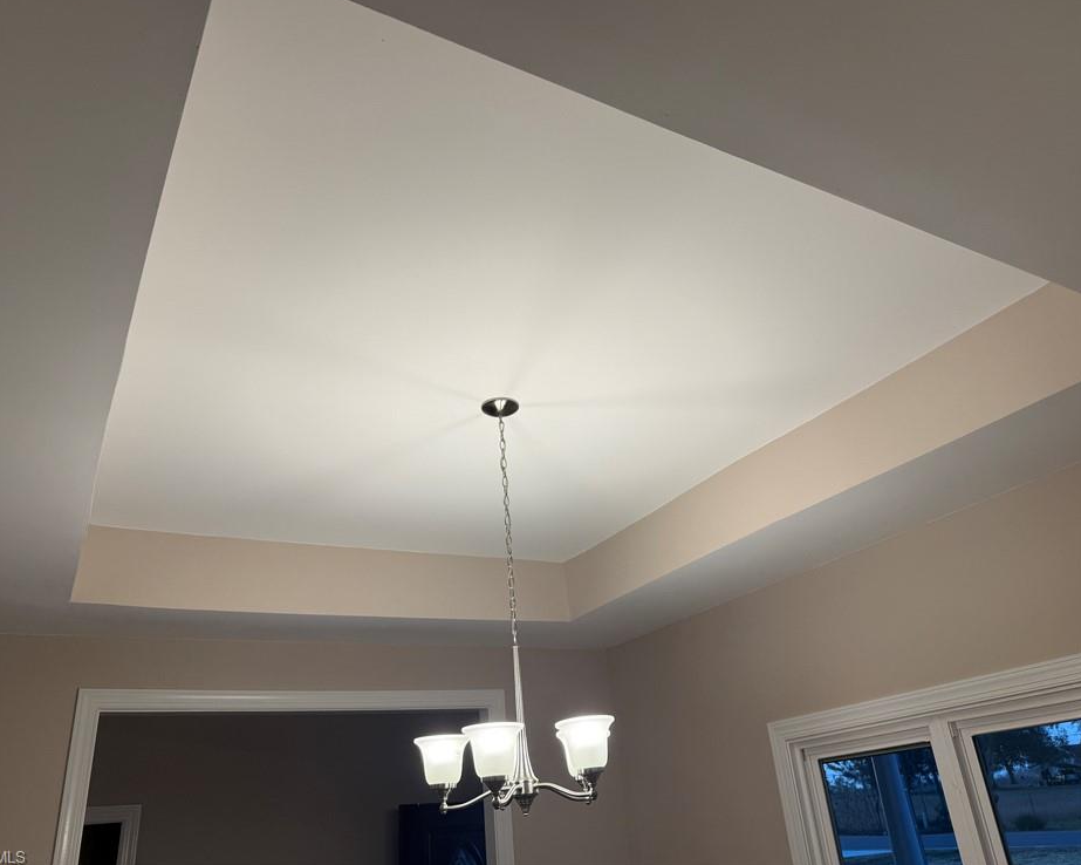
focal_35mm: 26
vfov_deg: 54.9
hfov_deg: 66.0
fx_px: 832
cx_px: 541
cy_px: 418
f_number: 1.78
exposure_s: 1/120
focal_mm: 6.76
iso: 100
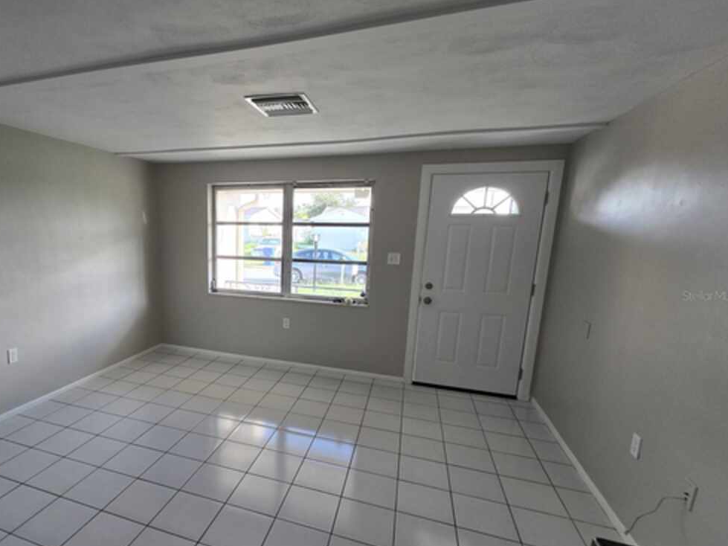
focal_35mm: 17
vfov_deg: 74.6
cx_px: 262
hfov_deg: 88.8
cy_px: 295
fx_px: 357
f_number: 2.2
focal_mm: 2.2
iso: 50
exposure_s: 1/60
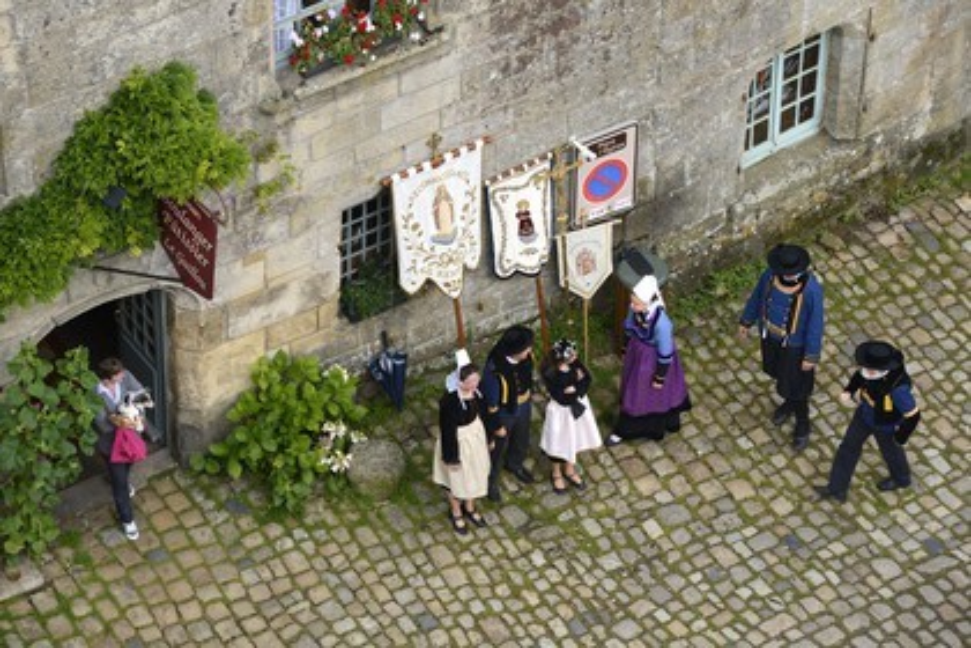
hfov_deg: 10.3
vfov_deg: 6.9
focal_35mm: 200
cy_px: 324
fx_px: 5394
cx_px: 486
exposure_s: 1/250
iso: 400
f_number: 10
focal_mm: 200
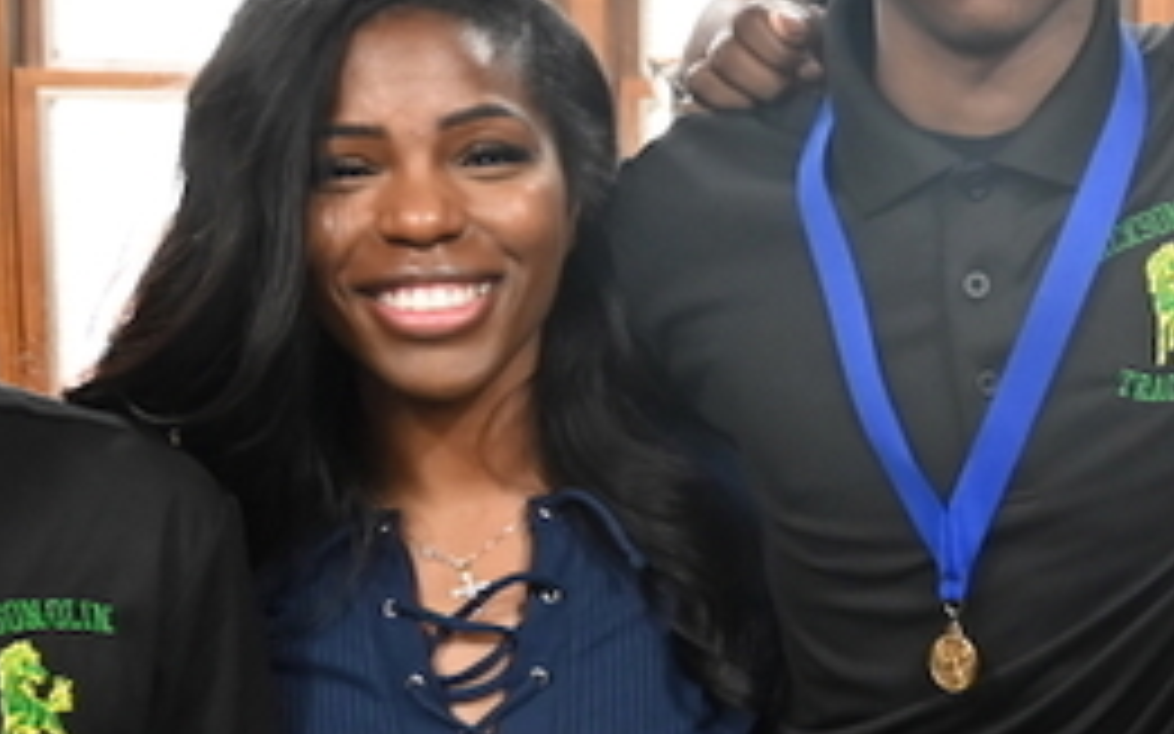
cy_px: 518
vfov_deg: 13.6
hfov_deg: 20.7
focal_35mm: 96
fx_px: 3071
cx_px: 1268
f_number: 4
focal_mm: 24
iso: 3200
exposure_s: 1/100
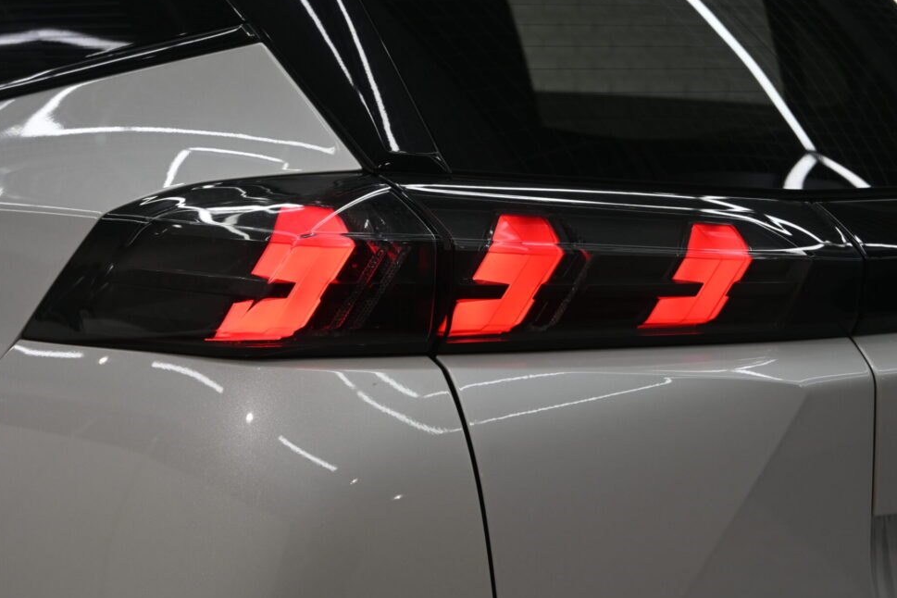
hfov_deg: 27.2
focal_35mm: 75
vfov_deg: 18.3
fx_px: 1857
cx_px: 453
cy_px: 289
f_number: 7.1
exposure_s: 1/320
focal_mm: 47
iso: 500
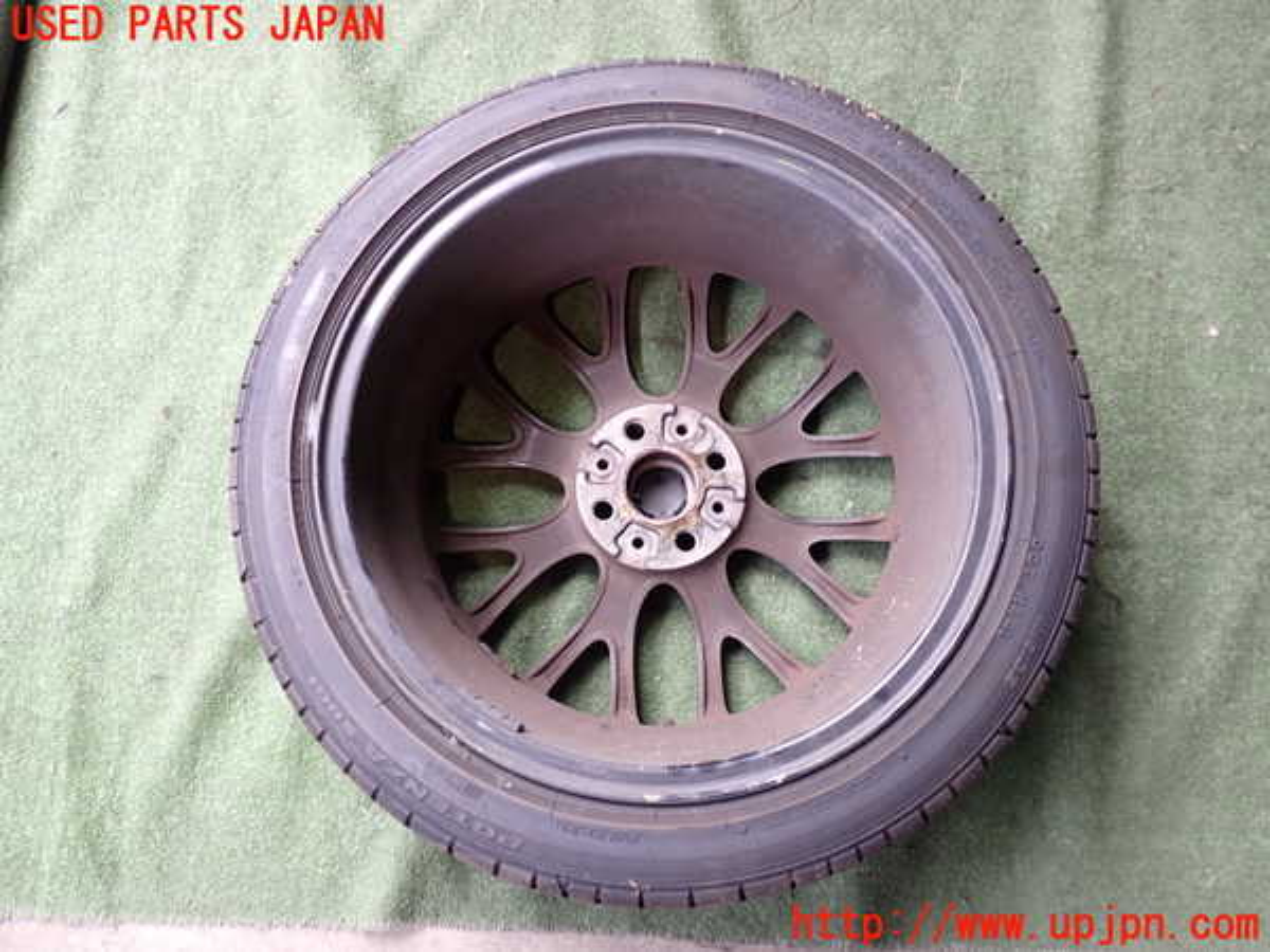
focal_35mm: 30
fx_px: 1101
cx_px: 635
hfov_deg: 60.0
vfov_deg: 46.8
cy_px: 476
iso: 200
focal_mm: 5.4
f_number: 2.3
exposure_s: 1/80
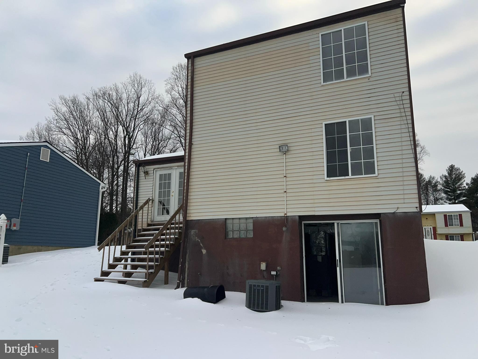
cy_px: 180
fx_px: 359
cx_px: 239
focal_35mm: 26
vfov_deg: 53.1
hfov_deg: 67.3
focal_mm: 5.7
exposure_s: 1/2841
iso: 32
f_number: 1.5
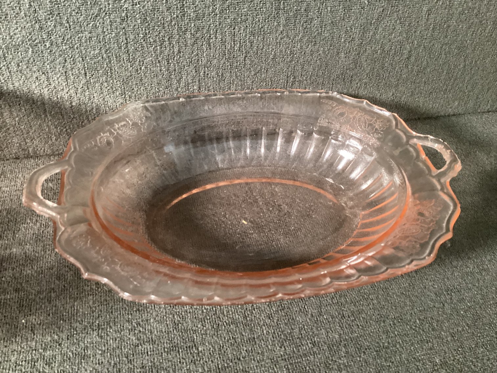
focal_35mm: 31
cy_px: 186
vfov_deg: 45.4
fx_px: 445
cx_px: 248
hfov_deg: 58.3
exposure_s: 1/30
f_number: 2.4
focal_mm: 3.3
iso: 800
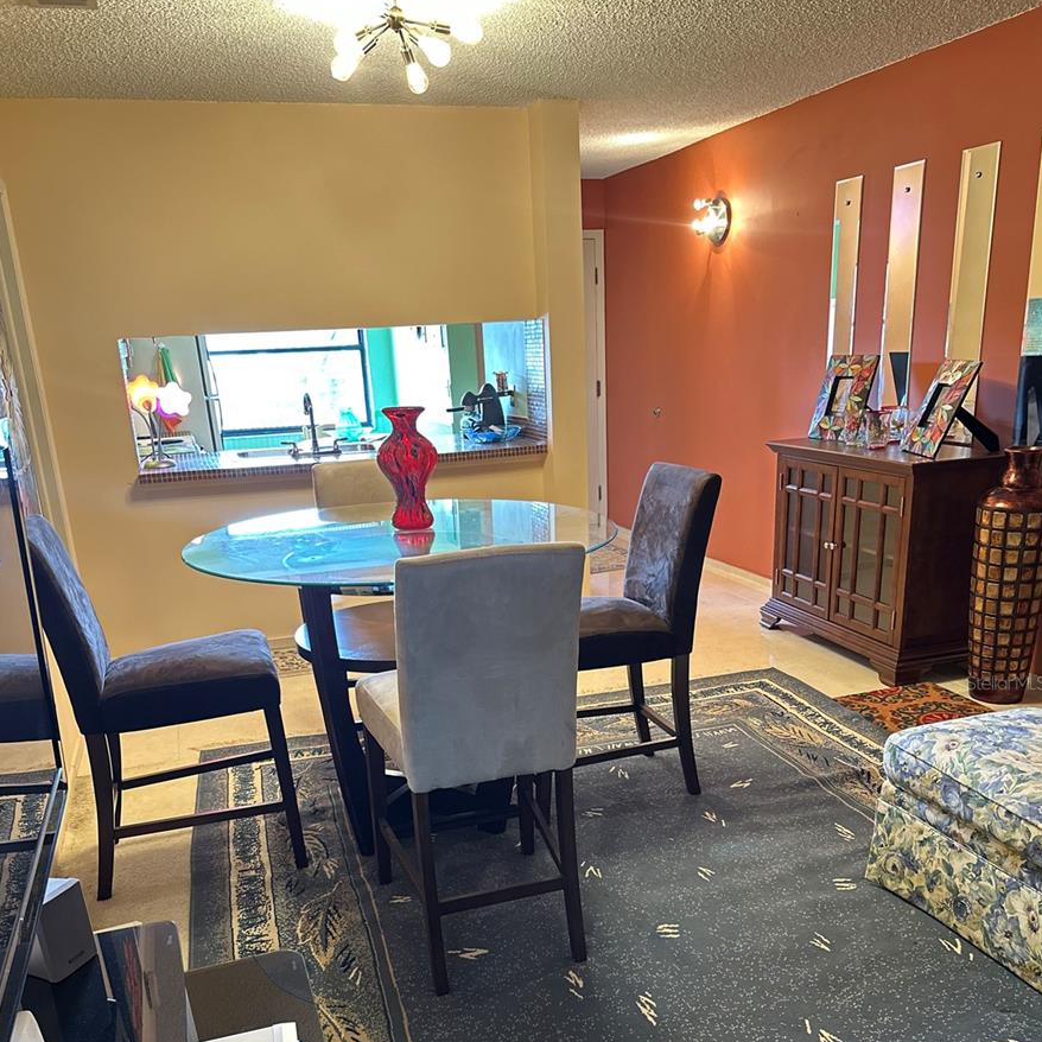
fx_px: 988
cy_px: 682
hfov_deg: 55.6
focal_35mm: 29
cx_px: 516
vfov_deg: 54.6
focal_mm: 6.86
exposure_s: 1/40
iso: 640
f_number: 1.78
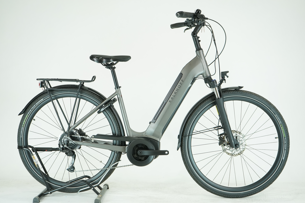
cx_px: 152
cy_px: 102
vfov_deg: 25.1
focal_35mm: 54
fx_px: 457
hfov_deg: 36.9
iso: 1600
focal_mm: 54
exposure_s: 1/200
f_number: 5.6
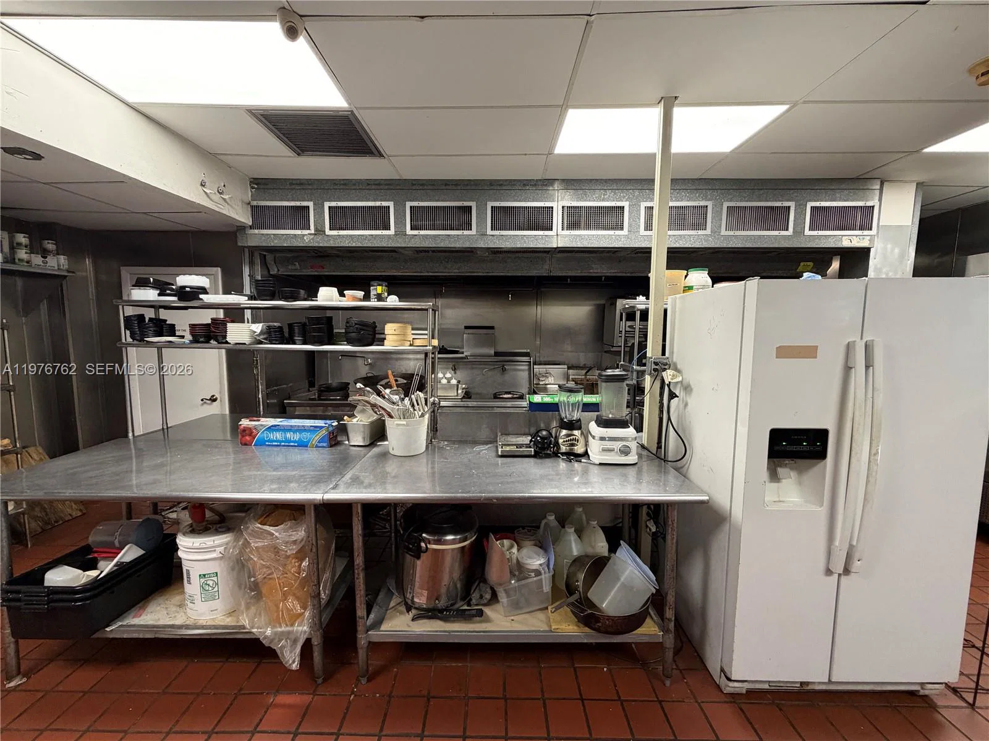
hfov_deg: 102.1
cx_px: 494
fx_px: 400
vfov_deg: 85.7
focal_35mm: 14
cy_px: 370
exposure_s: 1/60
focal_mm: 2.22
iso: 320
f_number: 2.2
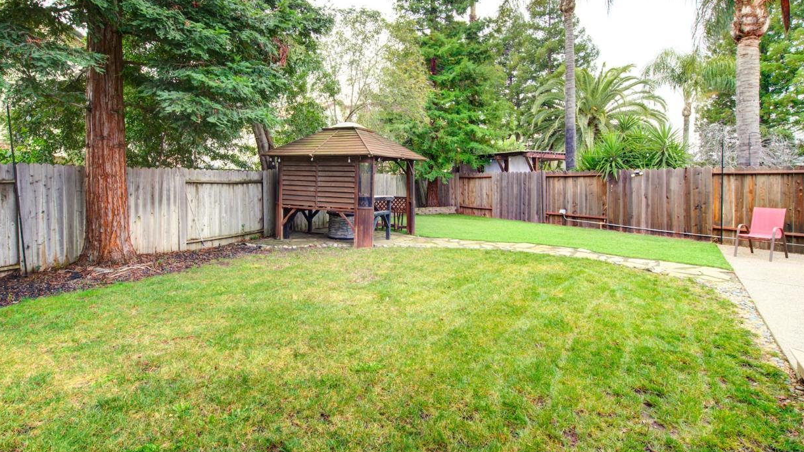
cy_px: 179
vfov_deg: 60.5
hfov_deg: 92.6
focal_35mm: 18
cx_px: 390
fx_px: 384
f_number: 14
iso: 100
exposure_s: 1/13
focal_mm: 14
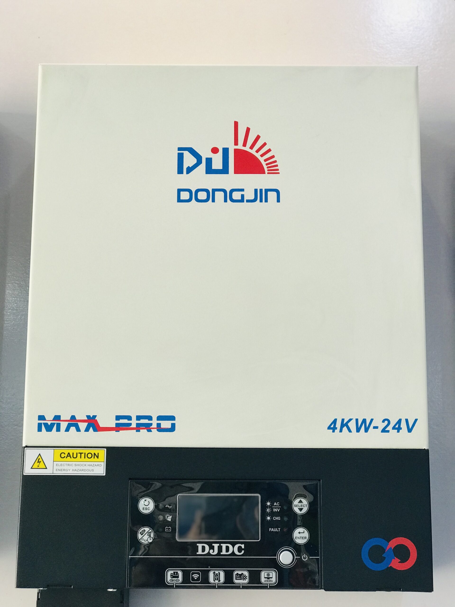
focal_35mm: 57
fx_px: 999
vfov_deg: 33.8
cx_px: 228
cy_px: 304
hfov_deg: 25.7
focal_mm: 6.6
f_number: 2.8
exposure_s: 1/50
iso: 64
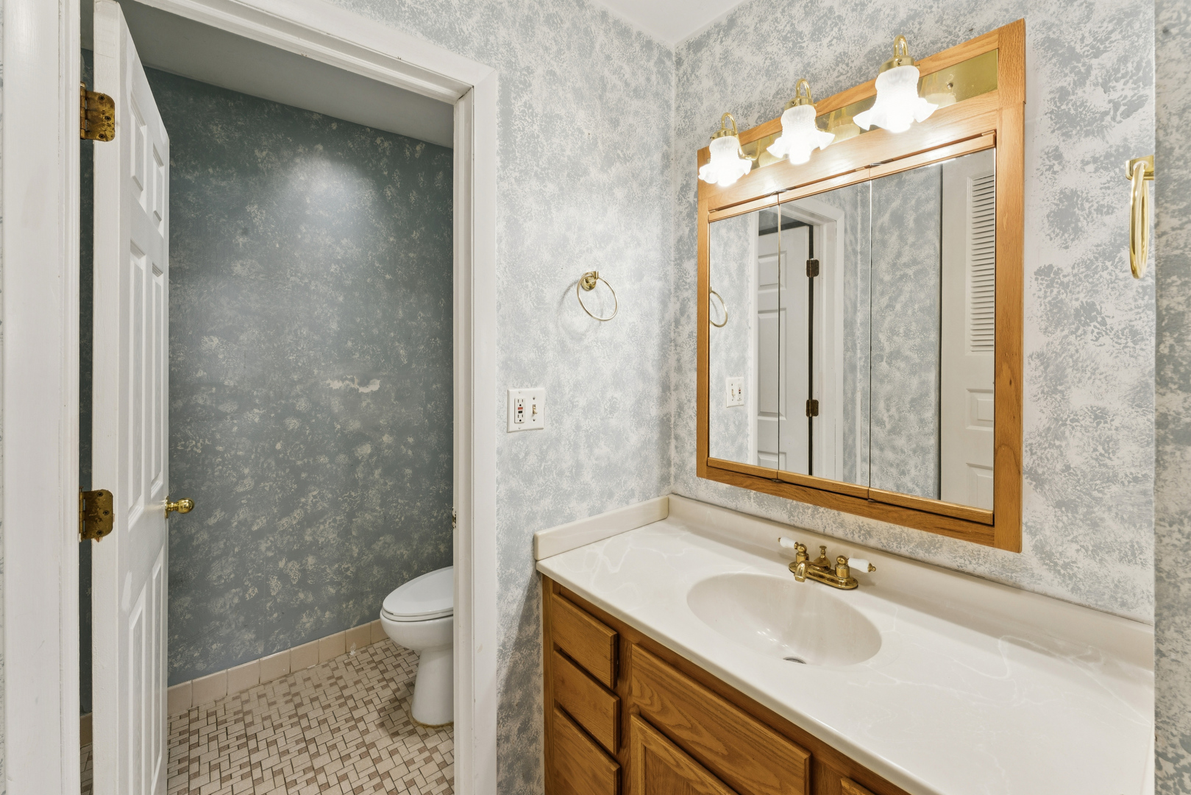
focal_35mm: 14
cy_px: 398
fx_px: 463
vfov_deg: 81.2
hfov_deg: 104.2
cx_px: 596
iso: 400
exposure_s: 1/6
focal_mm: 14
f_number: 13
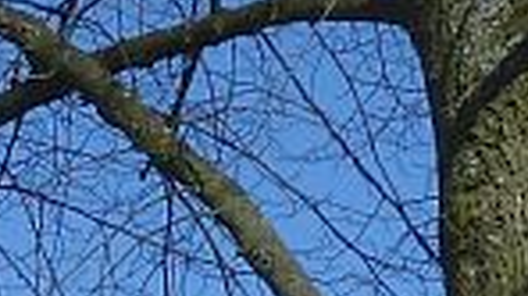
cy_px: 1131
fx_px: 3064
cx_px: -264
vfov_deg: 5.0
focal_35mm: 219
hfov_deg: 9.6
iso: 80
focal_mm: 4.7
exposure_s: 1/500
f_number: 4
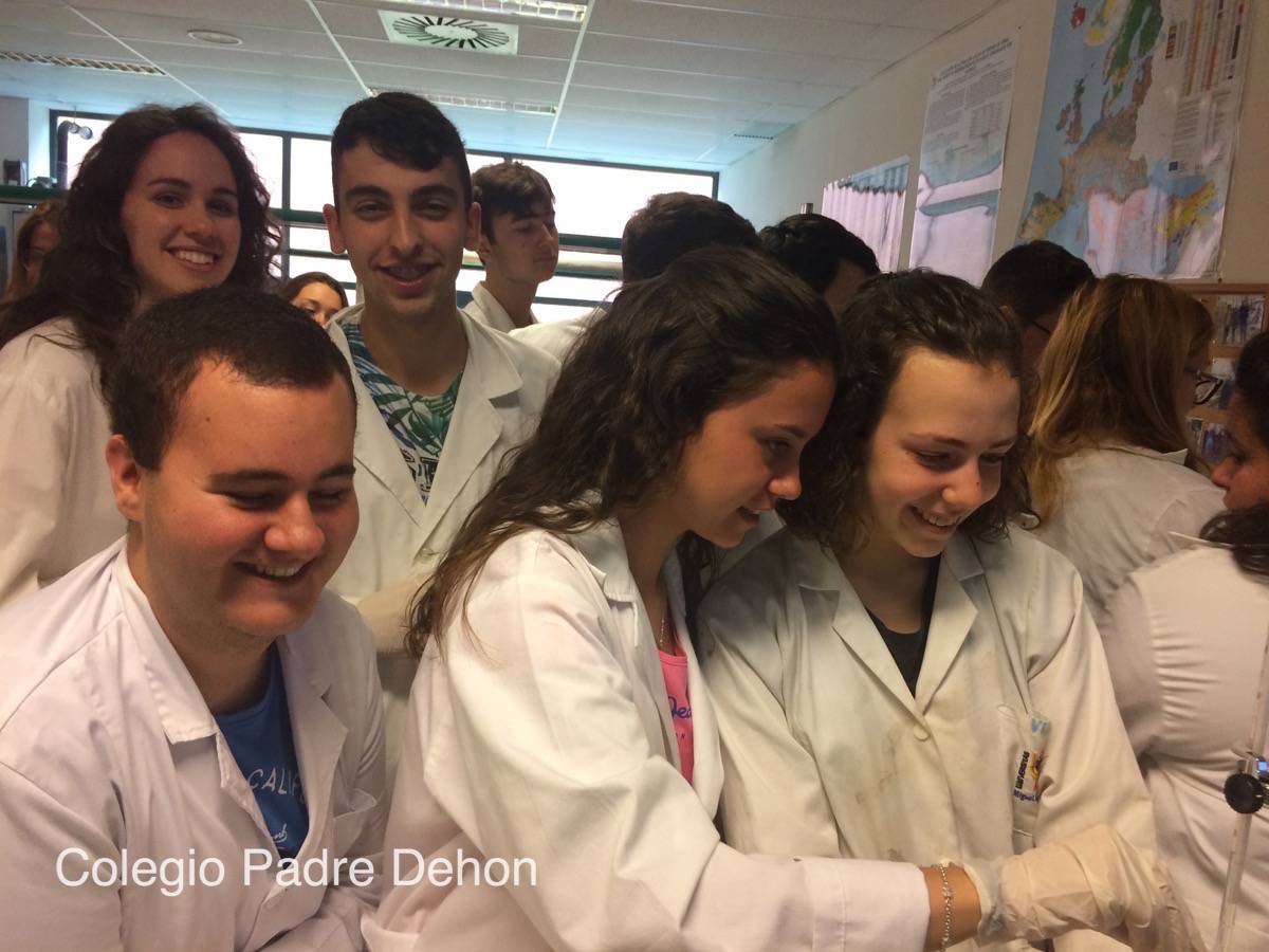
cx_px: 634
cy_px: 476
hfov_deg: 61.7
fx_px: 1063
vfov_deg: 48.2
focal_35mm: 29
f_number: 2.2
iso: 80
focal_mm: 4.15
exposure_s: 1/33
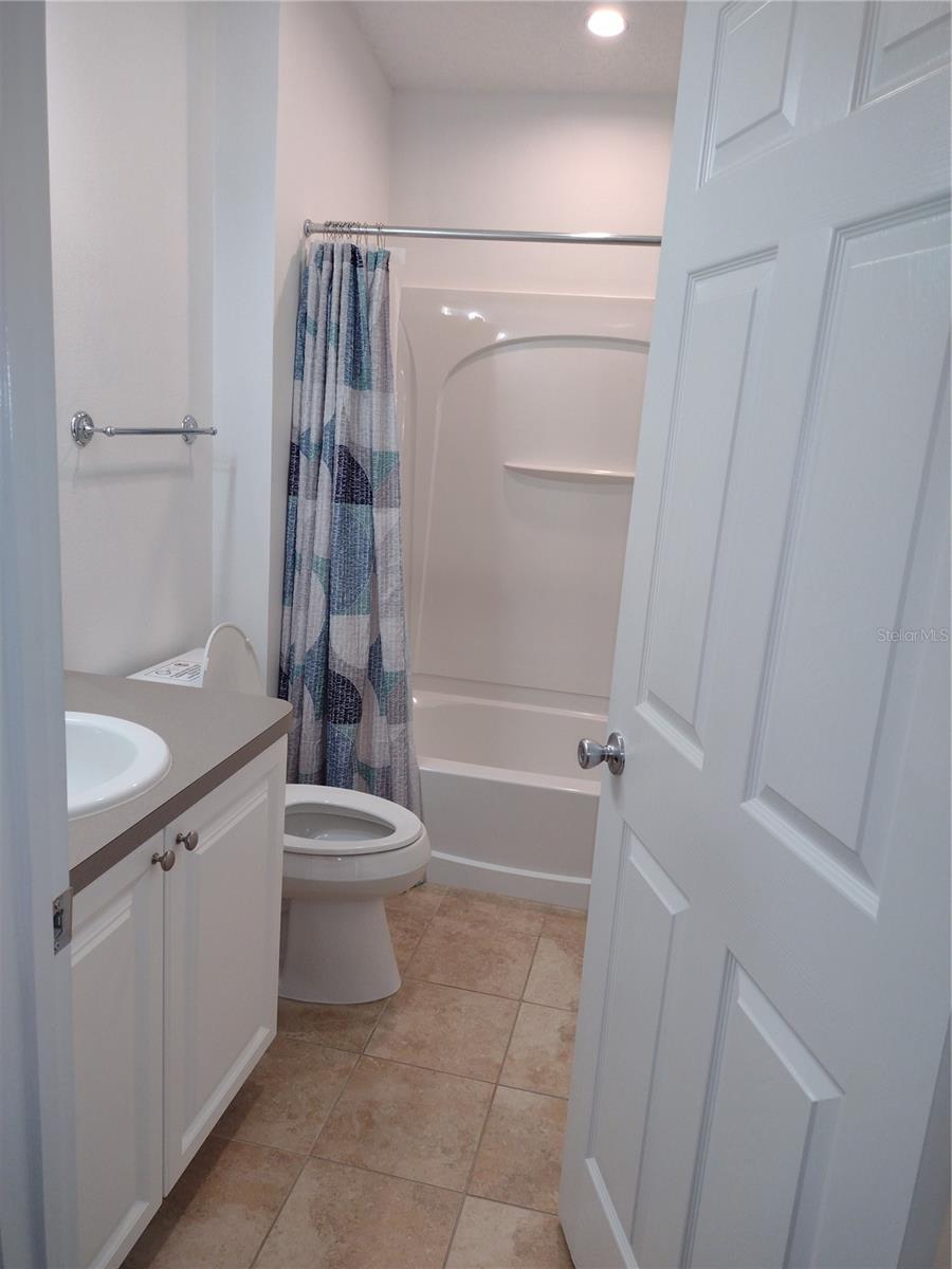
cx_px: 476
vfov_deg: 65.3
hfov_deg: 51.4
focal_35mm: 27
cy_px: 634
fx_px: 990
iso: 134
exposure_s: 1/60
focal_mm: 4.71
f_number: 1.7
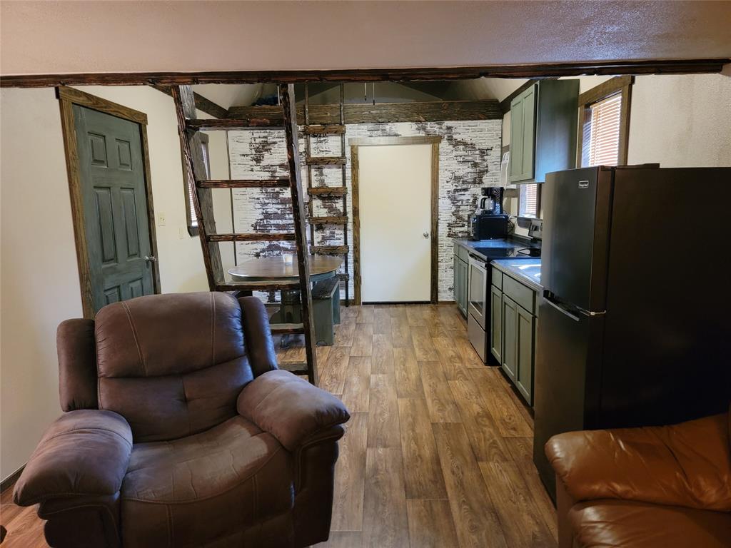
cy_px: 274
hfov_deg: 71.6
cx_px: 366
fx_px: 507
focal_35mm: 24
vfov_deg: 56.8
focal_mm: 6.7
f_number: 1.8
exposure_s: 1/40
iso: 640
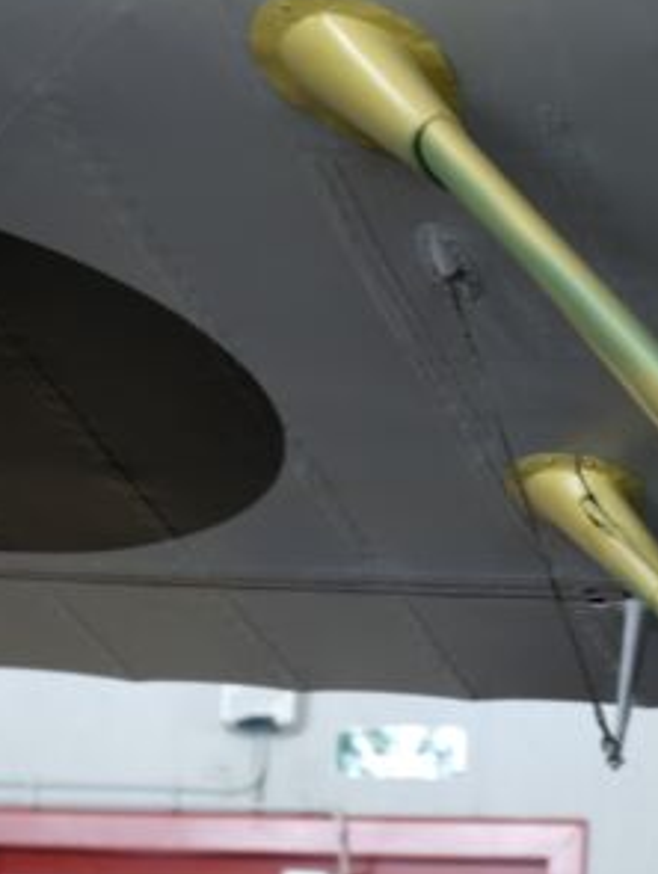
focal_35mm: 135
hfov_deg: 10.9
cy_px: 452
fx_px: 3414
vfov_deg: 14.6
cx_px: 628
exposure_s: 1/4
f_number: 4
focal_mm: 55
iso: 100
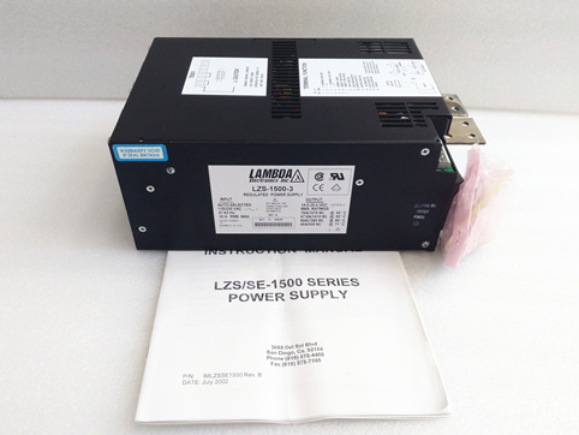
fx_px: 469
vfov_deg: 49.8
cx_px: 283
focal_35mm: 28
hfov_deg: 63.4
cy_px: 222
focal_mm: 3.79
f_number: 2
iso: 162
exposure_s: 1/33
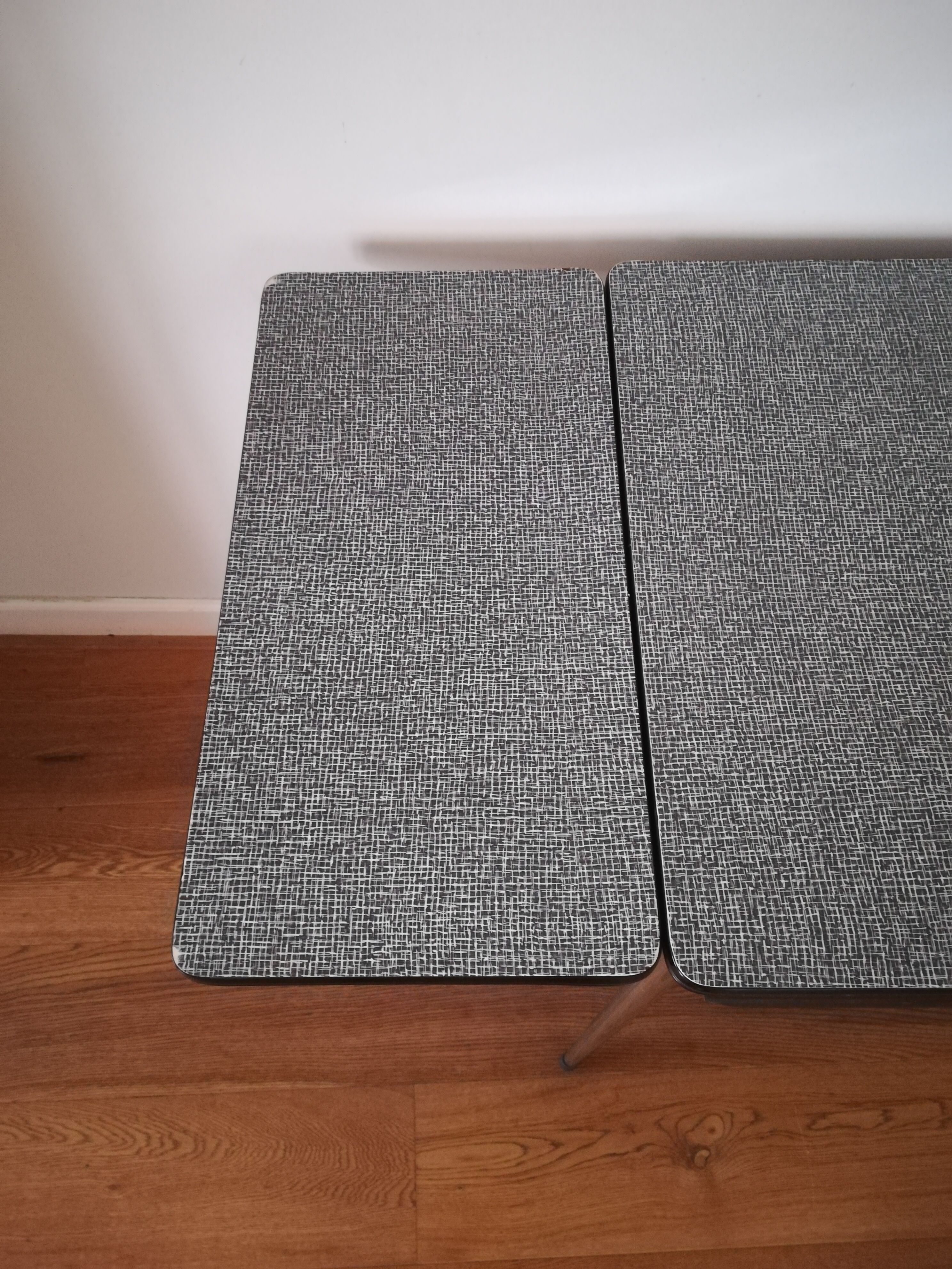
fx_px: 953
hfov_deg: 53.1
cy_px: 634
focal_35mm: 26
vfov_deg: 67.3
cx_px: 476
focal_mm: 3.83
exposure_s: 1/14.3
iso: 1250
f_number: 2.2
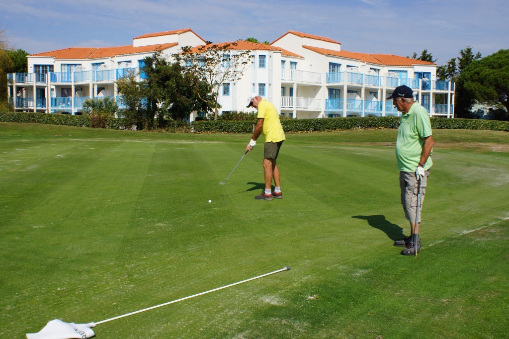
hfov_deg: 49.6
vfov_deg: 34.2
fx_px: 551
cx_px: 254
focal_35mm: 39
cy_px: 170
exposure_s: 1/200
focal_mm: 26
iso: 100
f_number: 13
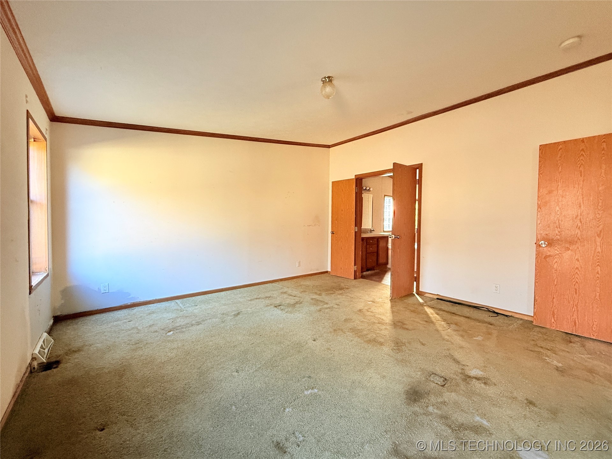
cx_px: 306
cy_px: 230
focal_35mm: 14
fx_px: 248
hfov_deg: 102.1
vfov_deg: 85.7
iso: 400
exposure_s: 1/60
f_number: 2.2
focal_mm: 2.22
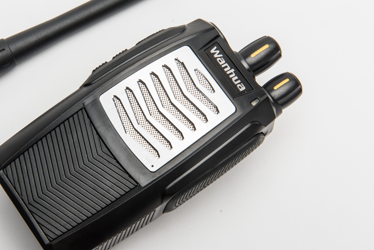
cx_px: 137
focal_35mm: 94
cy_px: 115
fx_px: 977
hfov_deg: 21.6
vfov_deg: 14.6
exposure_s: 1/125
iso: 100
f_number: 18
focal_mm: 62
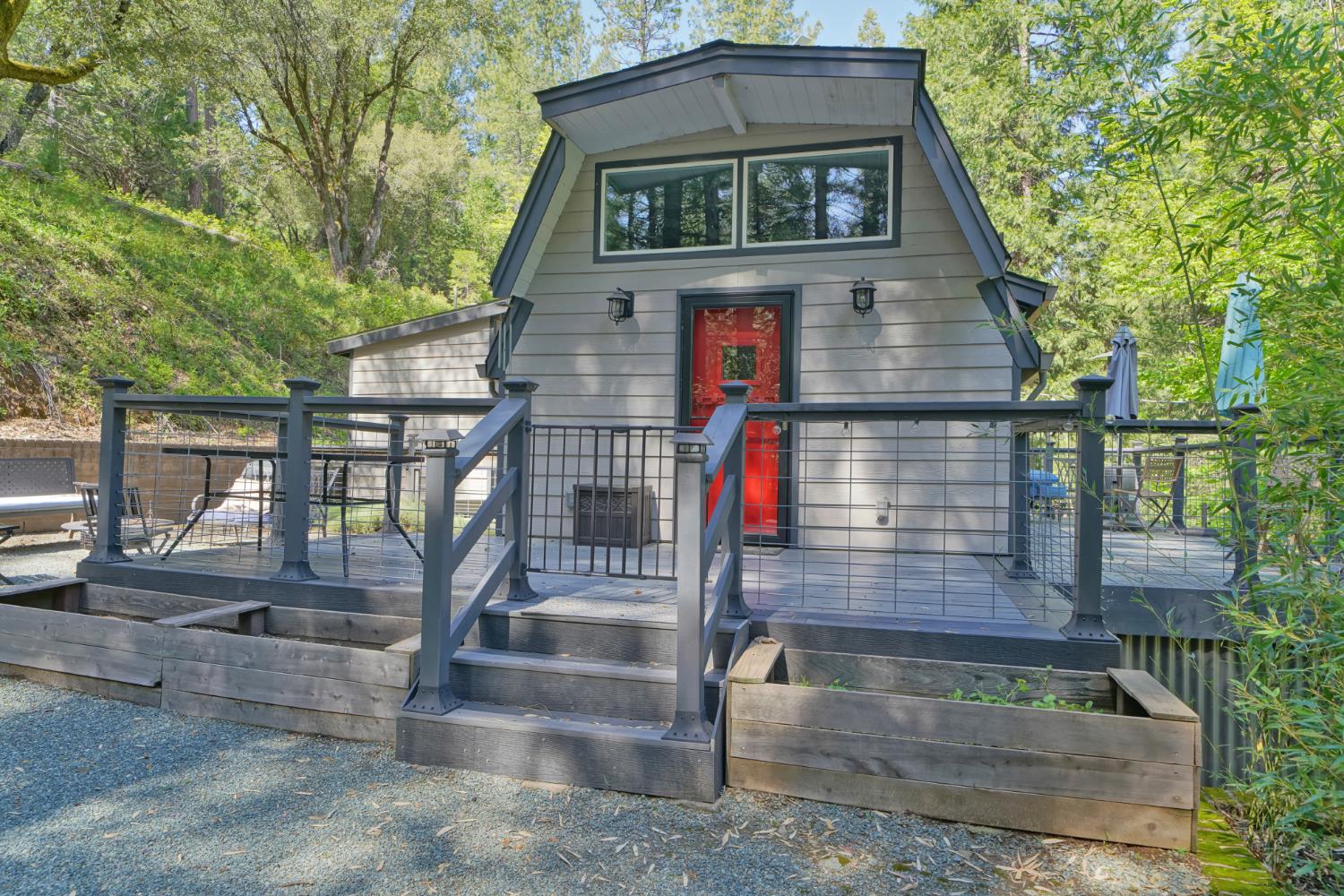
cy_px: 448
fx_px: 821
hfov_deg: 78.6
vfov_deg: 57.2
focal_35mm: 22
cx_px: 672
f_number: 7.1
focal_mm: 22
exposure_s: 1/25
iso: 100
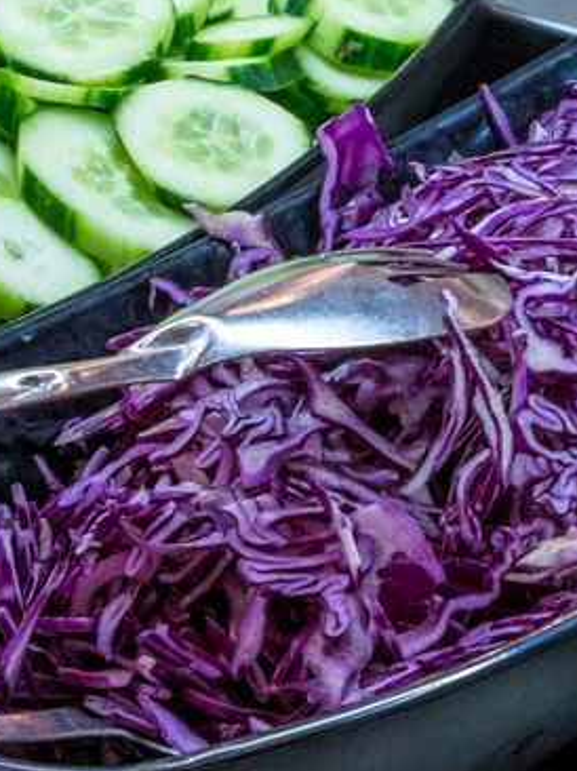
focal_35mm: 101
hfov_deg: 13.7
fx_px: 2247
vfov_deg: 19.4
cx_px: 897
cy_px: 282
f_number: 9
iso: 1600
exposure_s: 1/60
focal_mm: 21.4
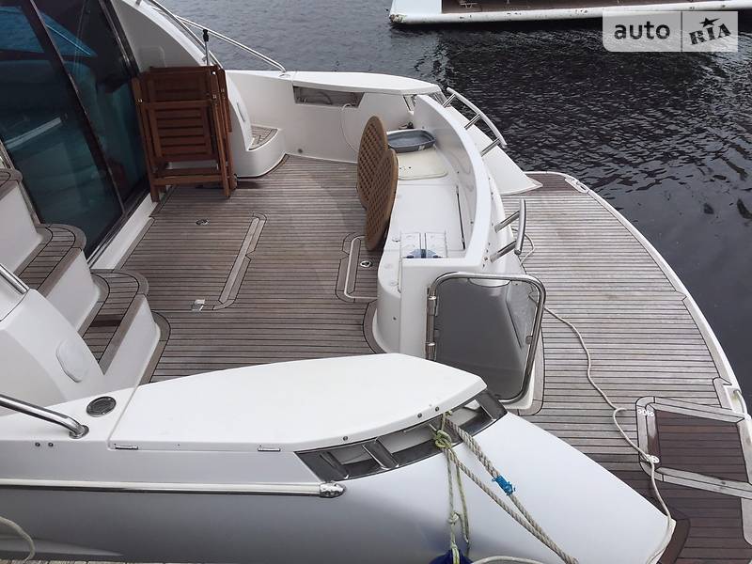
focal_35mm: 29
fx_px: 630
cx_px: 376
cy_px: 282
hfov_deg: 61.7
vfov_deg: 48.2
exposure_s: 1/1236
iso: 32
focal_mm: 4.2
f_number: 2.2
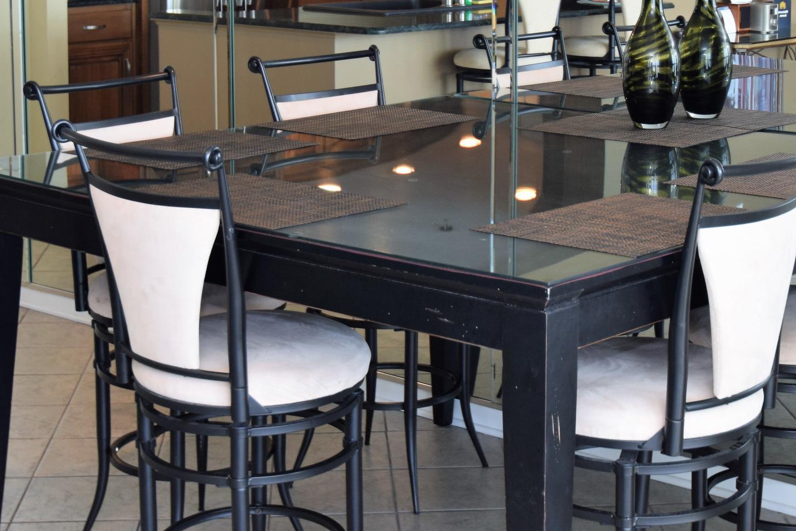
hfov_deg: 27.3
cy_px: 73
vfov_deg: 18.2
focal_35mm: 74
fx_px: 1636
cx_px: 484
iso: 400
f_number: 4.5
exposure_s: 1/60
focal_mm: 24
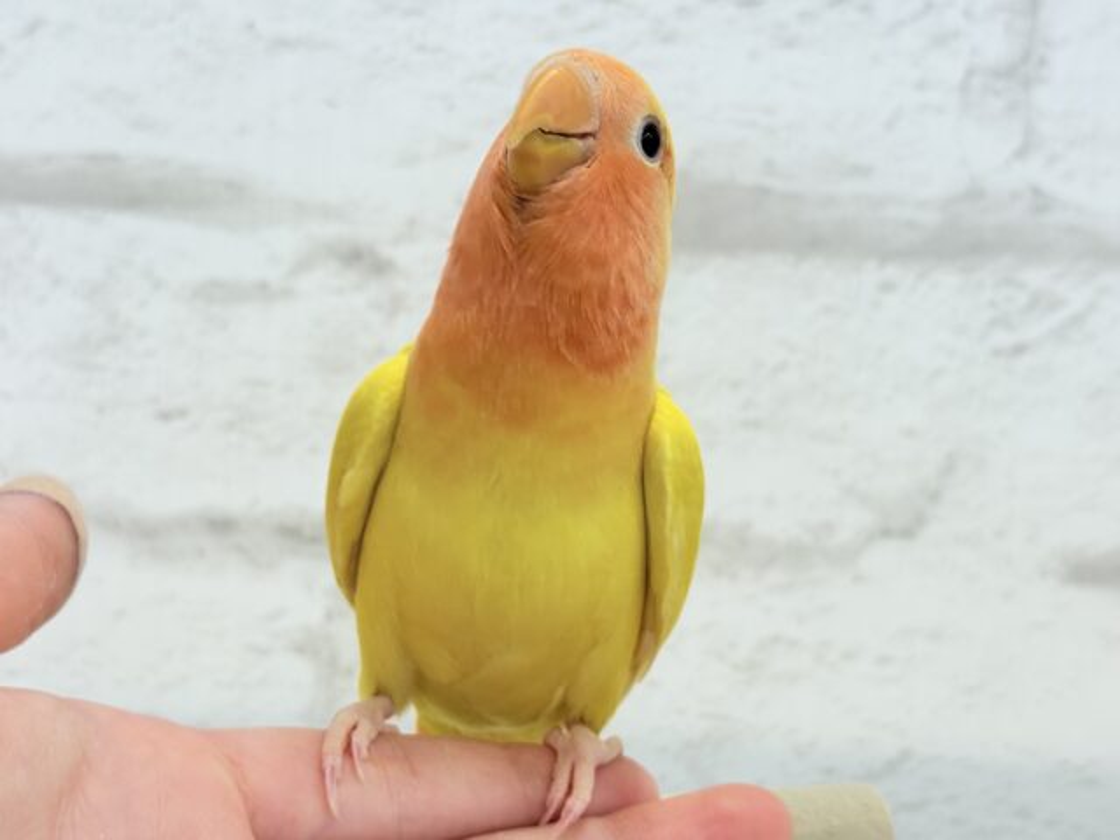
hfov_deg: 36.8
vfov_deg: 28.0
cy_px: 420
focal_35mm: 52
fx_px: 1682
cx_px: 560
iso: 32
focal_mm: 5.96
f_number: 1.6
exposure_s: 1/50
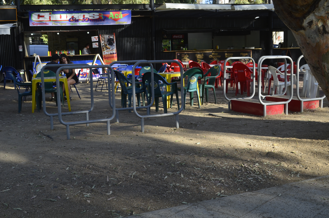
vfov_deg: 28.0
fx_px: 438
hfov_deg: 41.2
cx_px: 164
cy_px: 109
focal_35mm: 48
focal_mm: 32
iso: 400
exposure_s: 1/125
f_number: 9
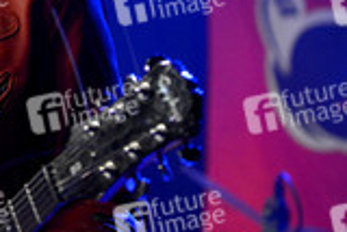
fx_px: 1901
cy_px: -54
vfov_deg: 6.9
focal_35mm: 197
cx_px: -105
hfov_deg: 10.2
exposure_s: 1/200
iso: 2500
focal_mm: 70
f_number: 2.8
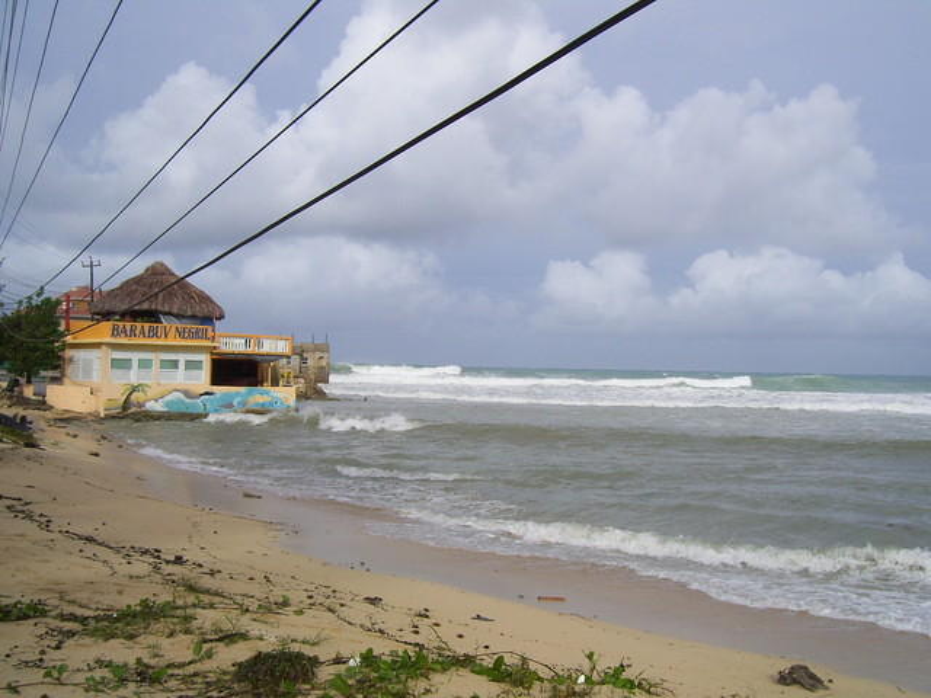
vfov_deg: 39.7
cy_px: 349
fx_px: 968
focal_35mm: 36
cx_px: 466
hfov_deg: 51.4
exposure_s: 1/800
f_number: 4.8
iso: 80
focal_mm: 6
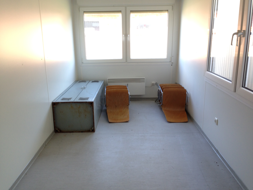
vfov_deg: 42.9
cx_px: 126
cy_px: 95
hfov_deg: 55.4
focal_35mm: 33
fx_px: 241
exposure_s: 1/30
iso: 50
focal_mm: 4.12
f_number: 2.4
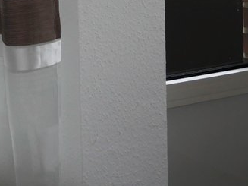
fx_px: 788
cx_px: -87
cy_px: -113
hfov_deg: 16.7
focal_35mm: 110
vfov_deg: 12.6
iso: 200
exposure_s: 1/125
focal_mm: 15
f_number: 4.5
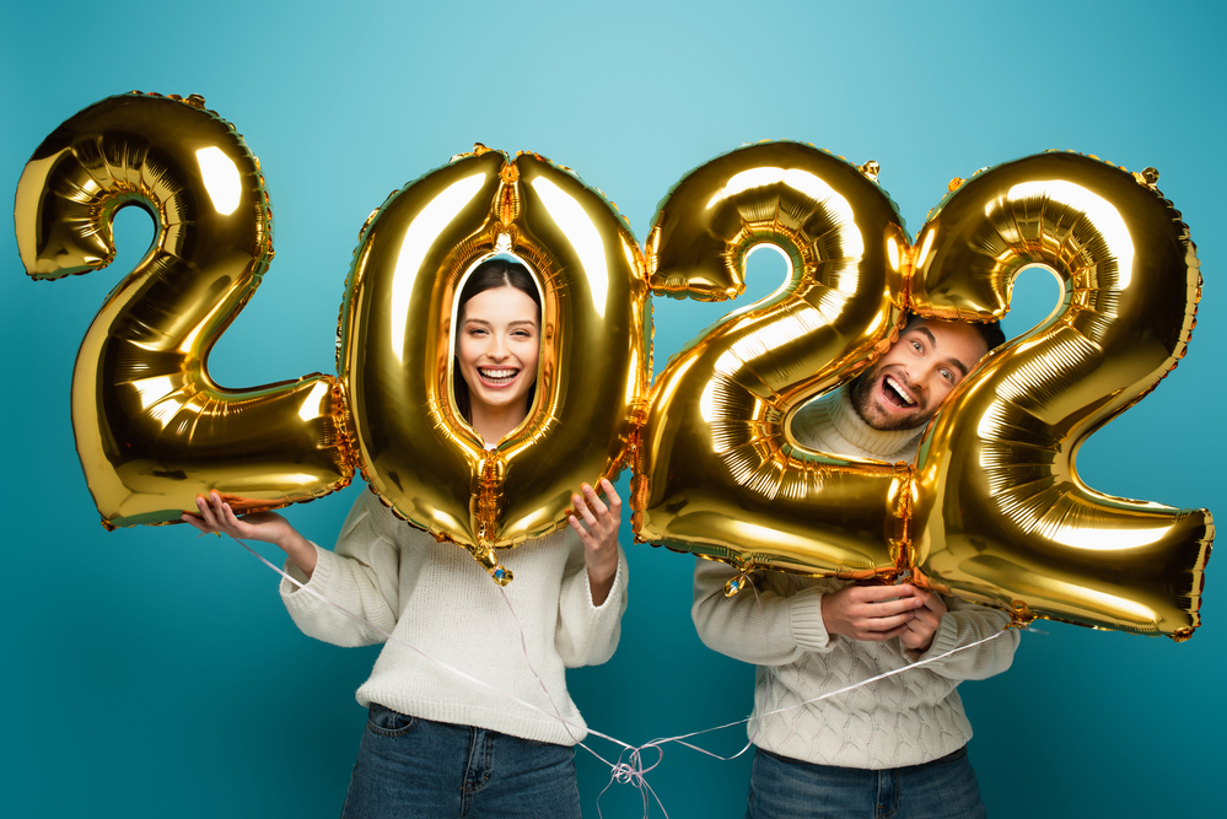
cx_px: 614
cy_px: 410
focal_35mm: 50
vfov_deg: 27.0
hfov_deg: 39.6
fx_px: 1705
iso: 80
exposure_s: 1/200
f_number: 8
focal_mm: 50
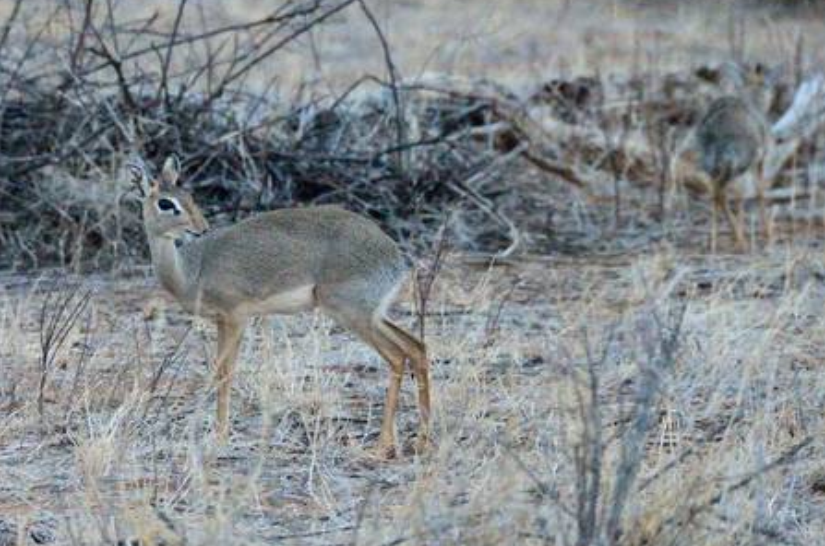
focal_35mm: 470
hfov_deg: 4.4
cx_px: 288
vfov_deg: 2.9
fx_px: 10748
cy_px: 254
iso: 6400
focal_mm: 200
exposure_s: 1/400
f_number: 5.6
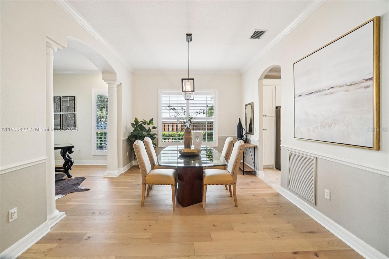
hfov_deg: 100.4
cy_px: 130
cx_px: 194
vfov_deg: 77.3
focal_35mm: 15
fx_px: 162
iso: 320
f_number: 8
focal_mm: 10
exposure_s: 1/30
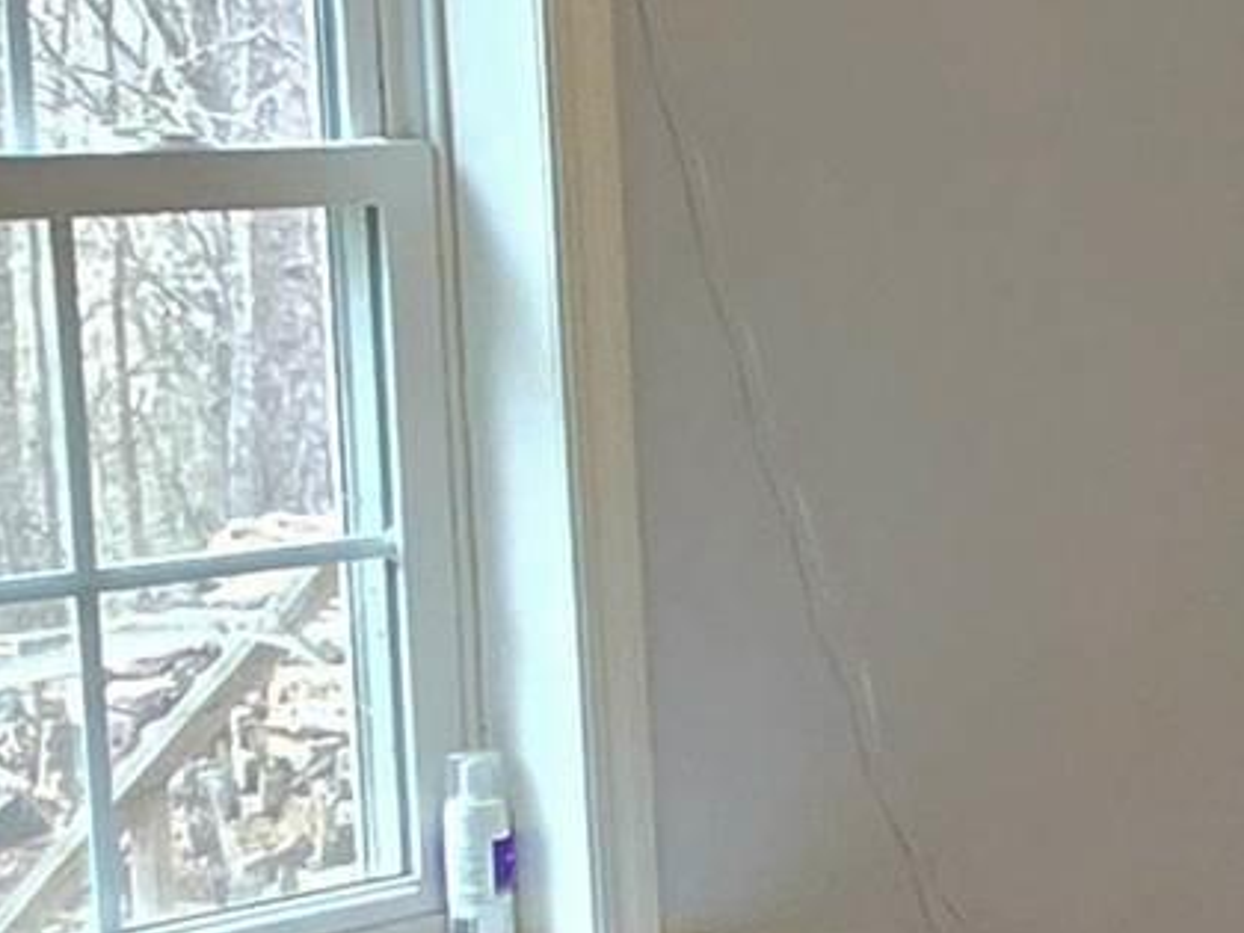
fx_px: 3414
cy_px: 563
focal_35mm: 95
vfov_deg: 15.5
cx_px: 1605
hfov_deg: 19.1
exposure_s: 1/60.2
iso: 250
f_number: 2.2
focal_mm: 2.2
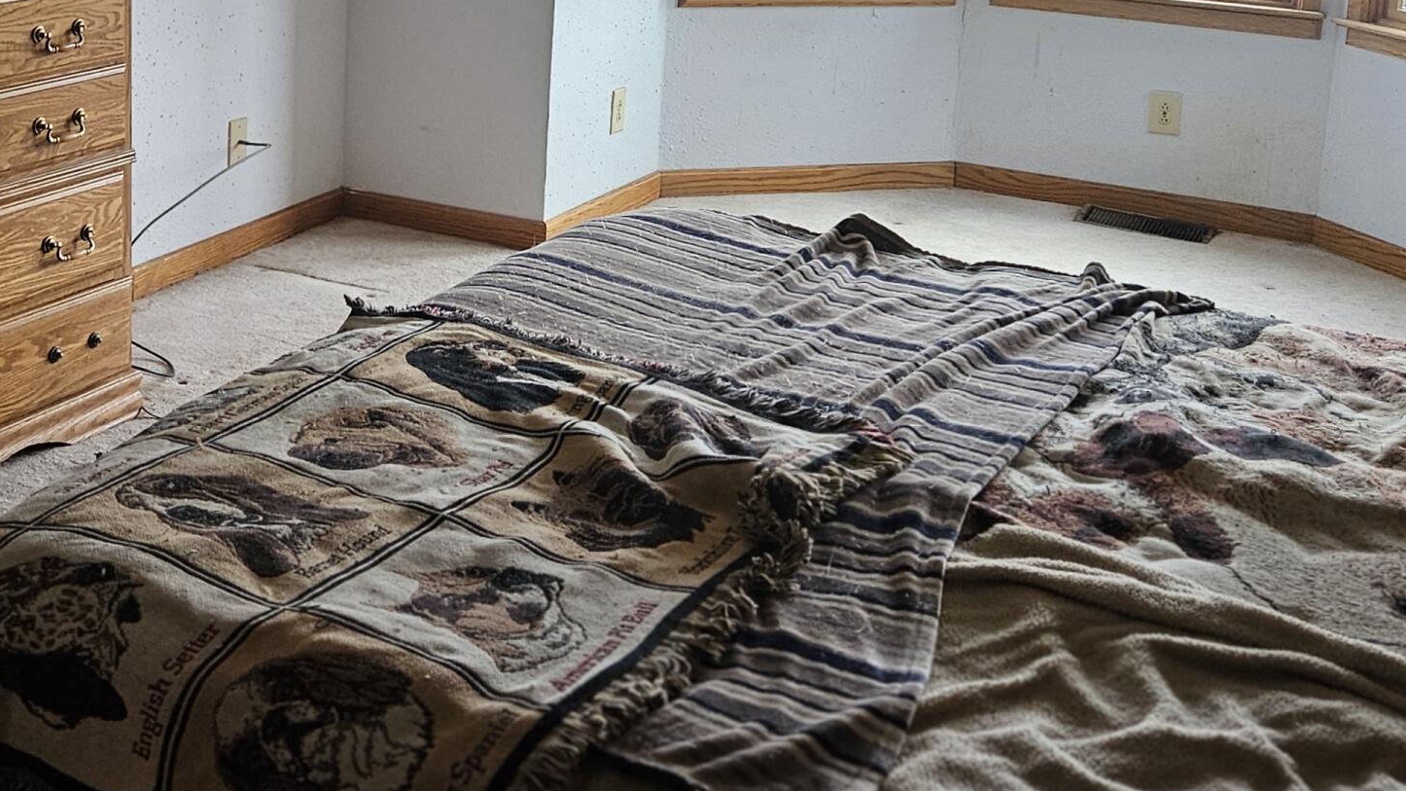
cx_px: 476
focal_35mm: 52
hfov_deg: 39.4
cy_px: 55
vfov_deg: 22.4
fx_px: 1938
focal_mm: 5.4
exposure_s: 1/120
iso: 320
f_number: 1.8
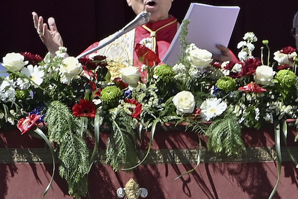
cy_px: 84
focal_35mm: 1456
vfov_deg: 0.9
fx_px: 12052
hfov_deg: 1.4
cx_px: 113
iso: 400
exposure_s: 1/500
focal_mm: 560
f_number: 11
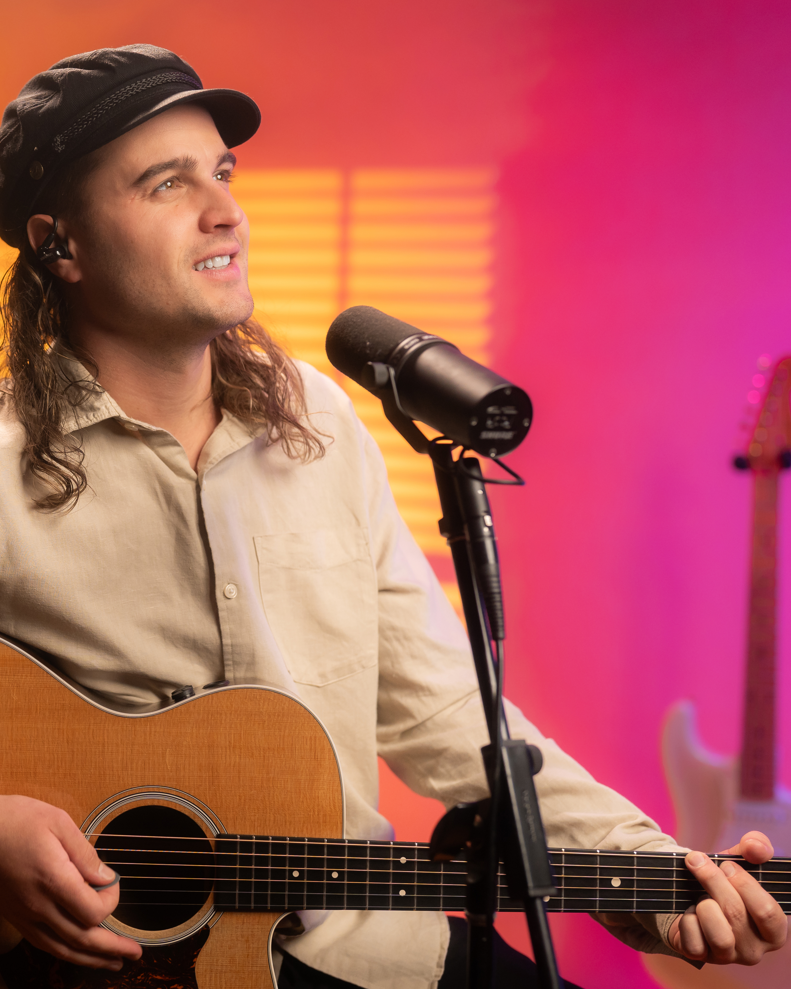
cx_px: 90
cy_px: 495
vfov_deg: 26.8
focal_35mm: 71
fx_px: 2078
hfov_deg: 21.1
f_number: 2
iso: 800
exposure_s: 1/200
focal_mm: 50
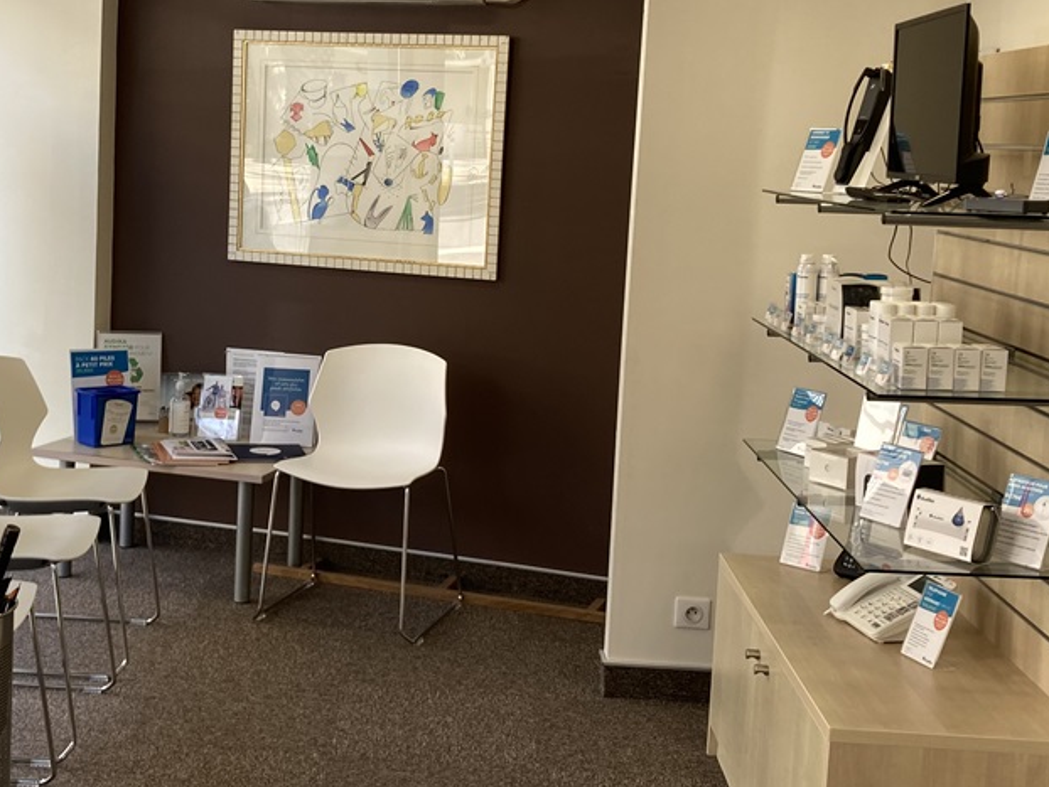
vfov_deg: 27.0
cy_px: 324
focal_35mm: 54
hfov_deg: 35.3
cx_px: 371
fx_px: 1637
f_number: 1.8
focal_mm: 3.99
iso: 25
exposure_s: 1/100
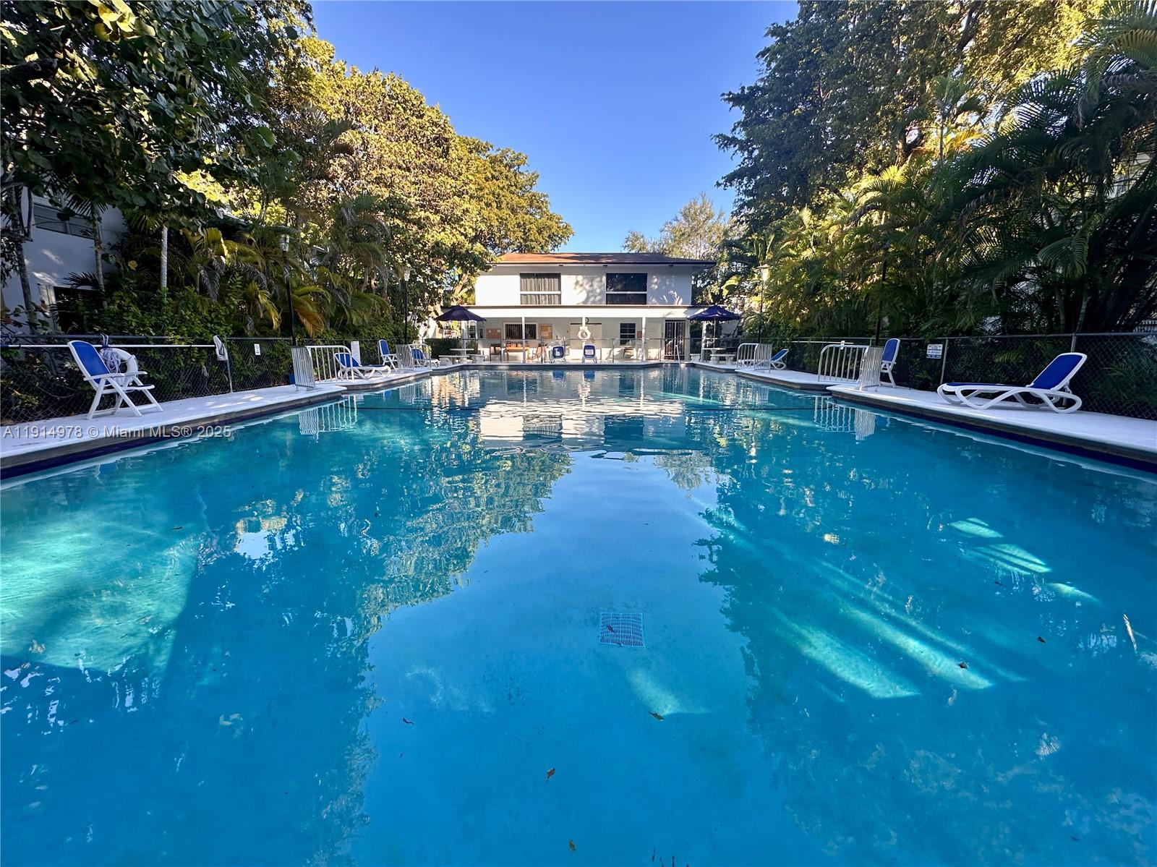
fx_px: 468
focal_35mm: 14
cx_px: 578
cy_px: 434
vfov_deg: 85.6
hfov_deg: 102.1
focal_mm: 2.22
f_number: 2.2
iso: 40
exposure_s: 1/341
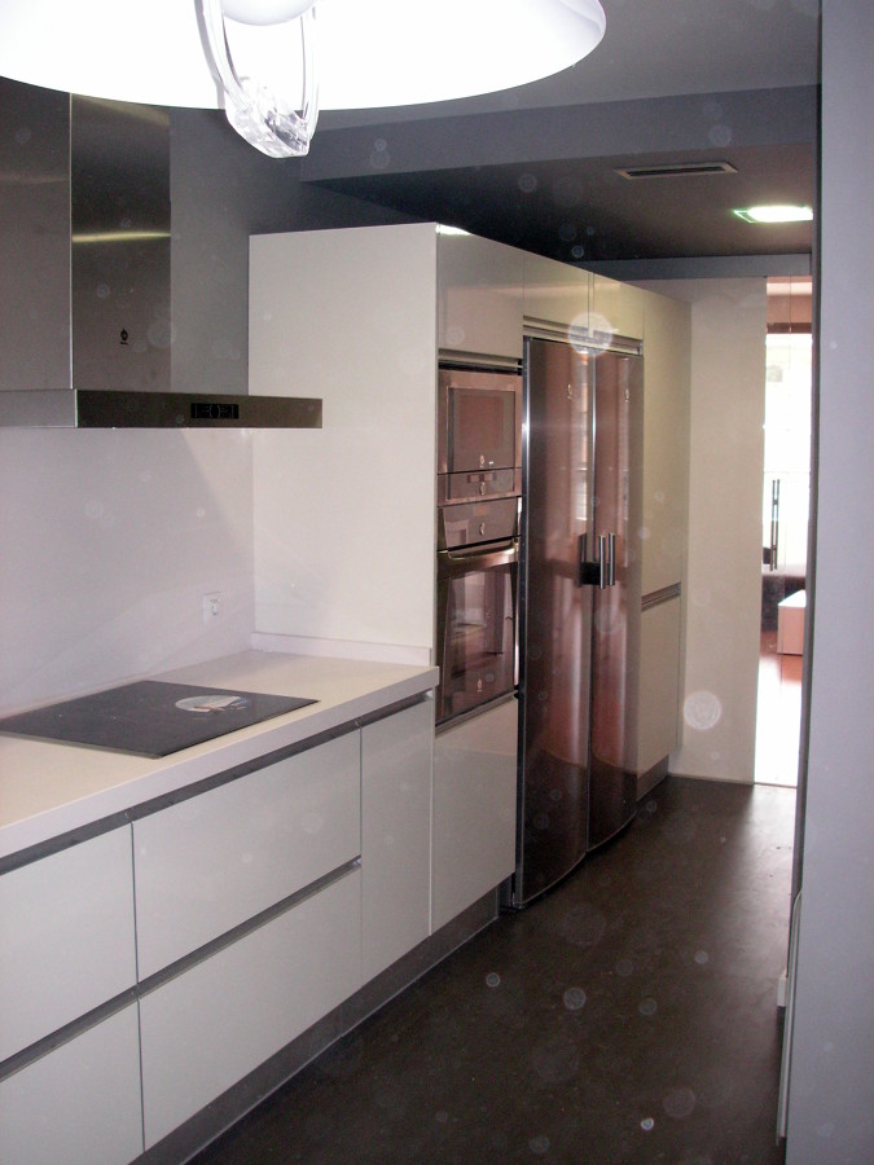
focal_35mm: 38
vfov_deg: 49.0
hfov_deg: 37.7
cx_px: 437
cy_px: 582
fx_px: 1279
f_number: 3.3
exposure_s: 1/45
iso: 160
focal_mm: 6.3
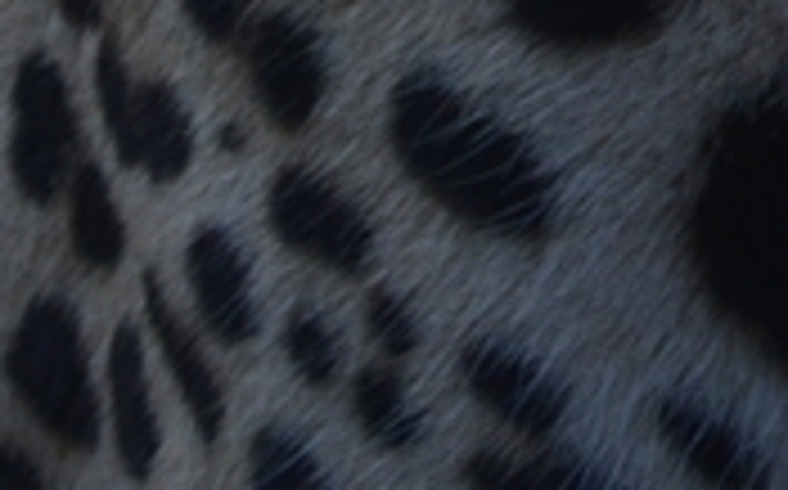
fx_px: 44255
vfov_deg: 0.6
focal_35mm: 2063
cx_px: 1959
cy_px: -94
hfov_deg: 1.0
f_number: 5
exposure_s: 1/400
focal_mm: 185
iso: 400
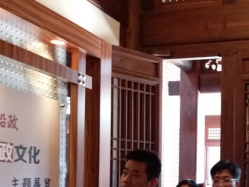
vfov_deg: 21.1
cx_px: 233
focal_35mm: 67
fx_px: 482
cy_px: 188
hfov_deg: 27.7
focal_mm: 3.7
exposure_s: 1/20
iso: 160
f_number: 1.9
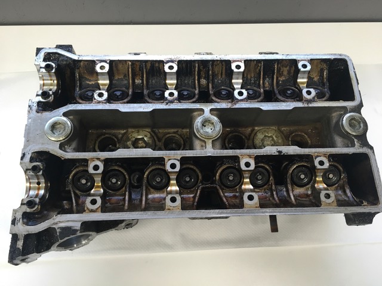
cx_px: 191
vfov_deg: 48.2
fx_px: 320
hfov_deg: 61.7
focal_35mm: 29
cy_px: 143
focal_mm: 4.15
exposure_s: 1/33
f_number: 2.2
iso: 50
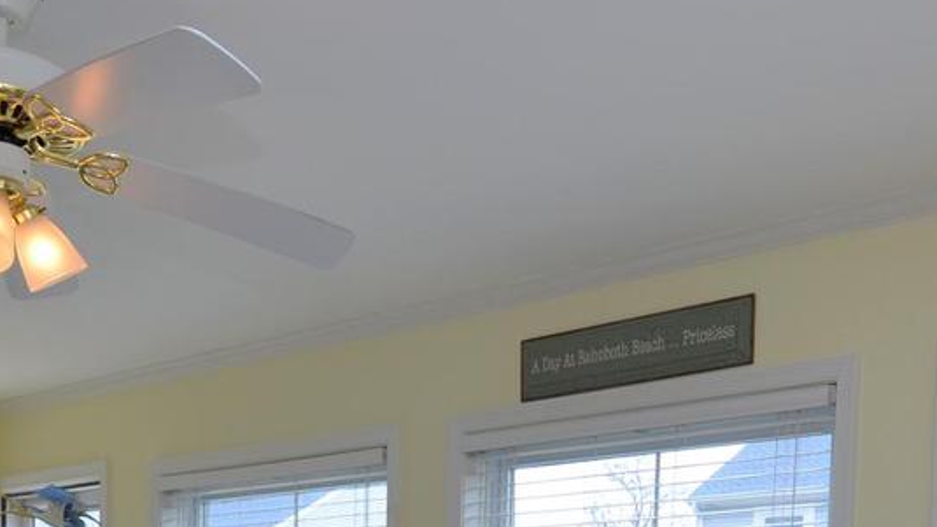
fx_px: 1153
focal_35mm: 46
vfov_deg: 22.1
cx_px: 471
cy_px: 754
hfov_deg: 44.2
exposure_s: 1/125
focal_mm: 11
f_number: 5.6
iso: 200
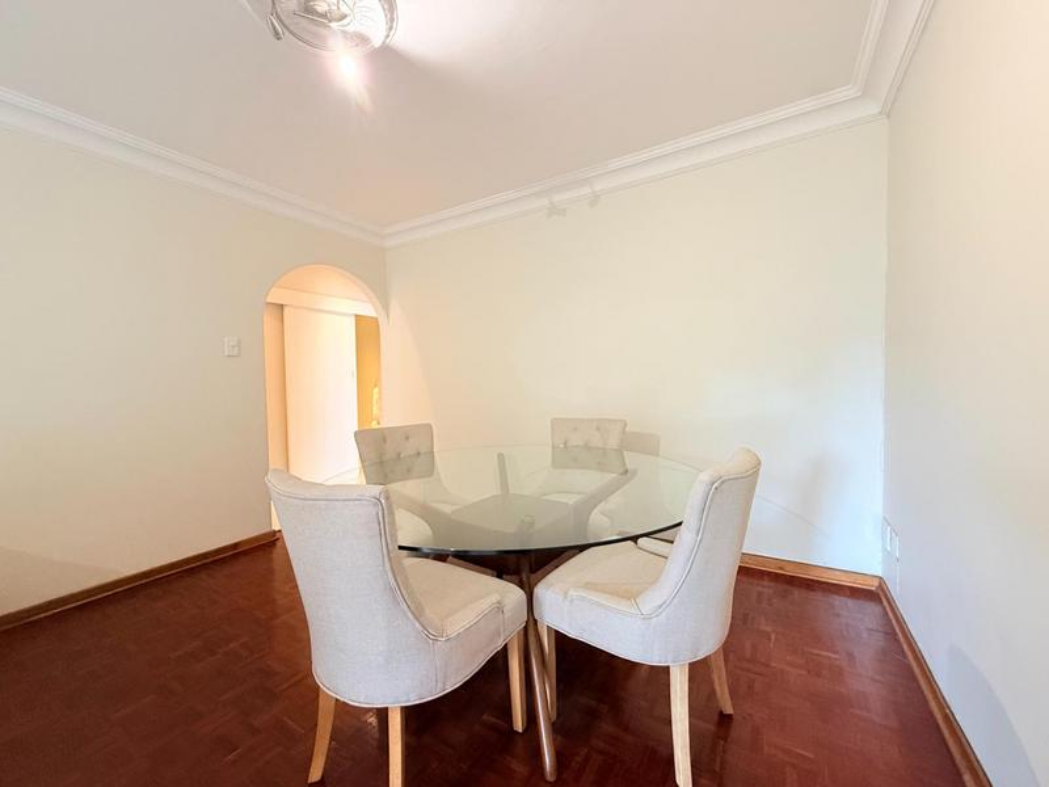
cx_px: 524
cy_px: 394
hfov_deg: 102.1
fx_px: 424
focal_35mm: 14
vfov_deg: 85.7
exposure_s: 1/50
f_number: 2.2
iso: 400
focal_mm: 2.22
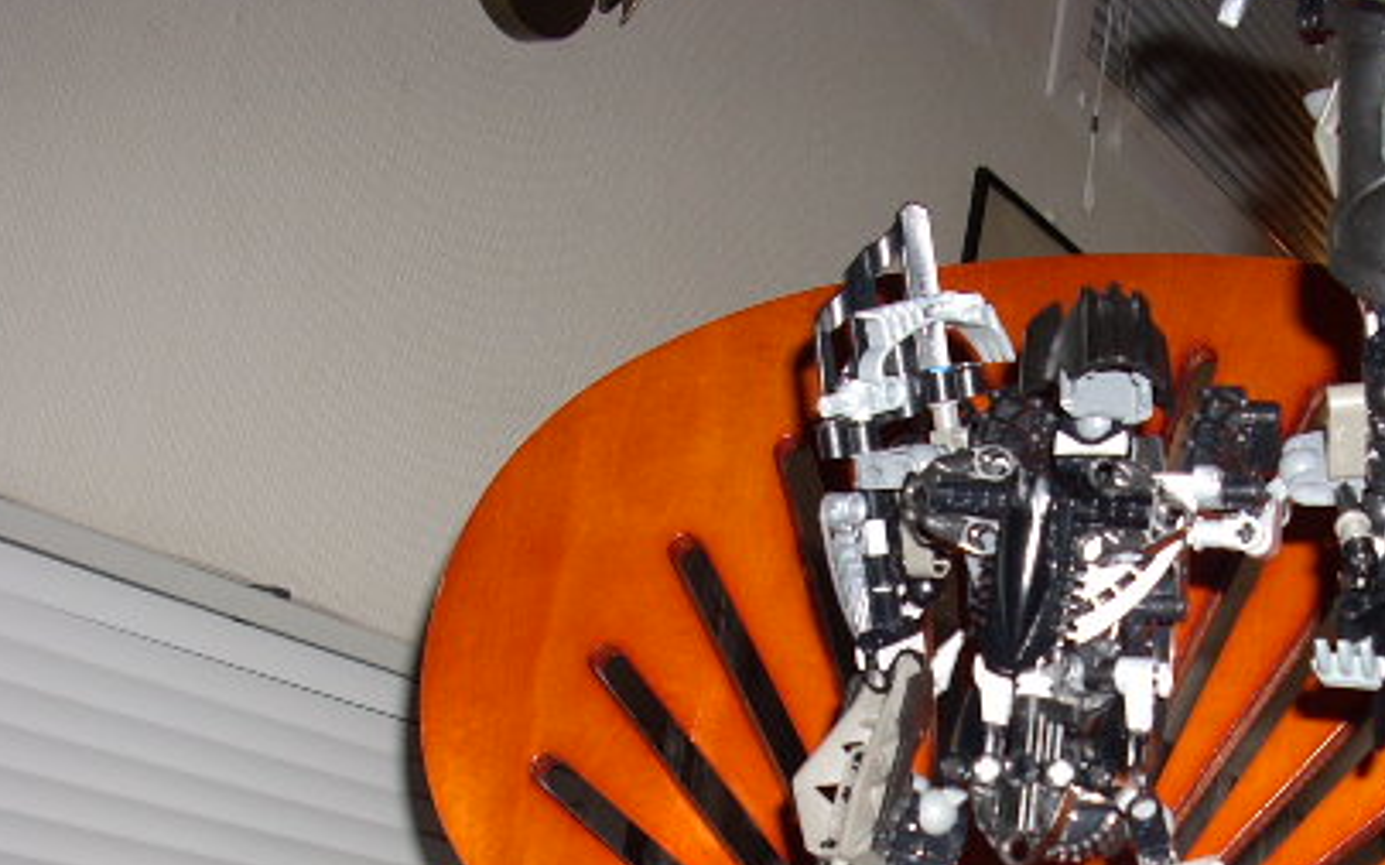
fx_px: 2340
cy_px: 745
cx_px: 1023
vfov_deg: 20.6
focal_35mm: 62
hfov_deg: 32.4
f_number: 2.8
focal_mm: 6.2
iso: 64
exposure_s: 1/60
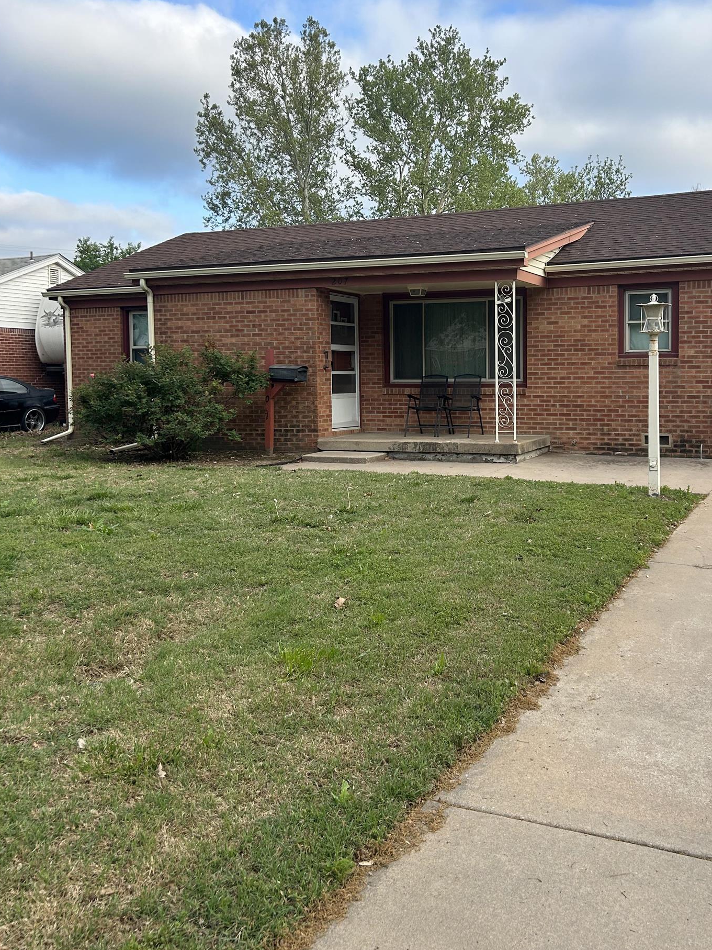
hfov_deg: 42.6
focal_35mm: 33
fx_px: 905
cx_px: 445
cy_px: 417
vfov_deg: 55.2
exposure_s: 1/1488
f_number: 1.5
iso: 50
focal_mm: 5.7
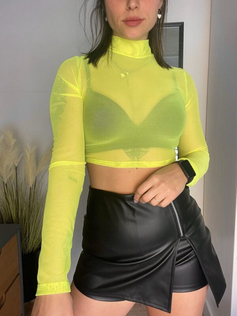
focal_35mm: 30
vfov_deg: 60.0
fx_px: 274
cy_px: 158
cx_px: 118
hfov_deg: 46.8
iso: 125
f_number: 2.2
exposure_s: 1/60
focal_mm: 2.71
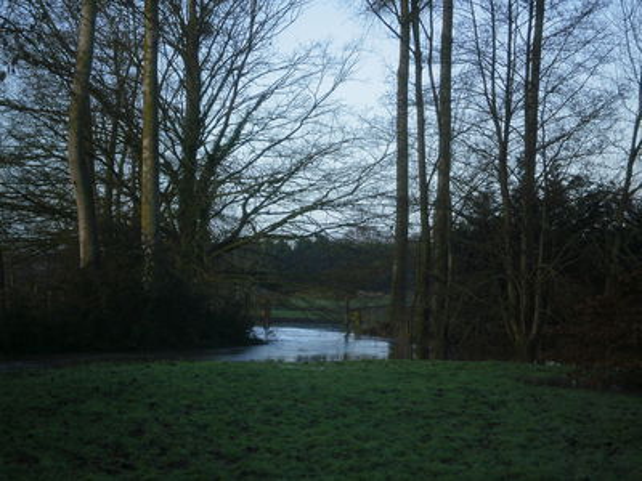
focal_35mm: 90
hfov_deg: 21.8
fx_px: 1669
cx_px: 321
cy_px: 240
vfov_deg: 16.4
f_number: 5.5
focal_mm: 15.91
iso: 100
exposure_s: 1/125
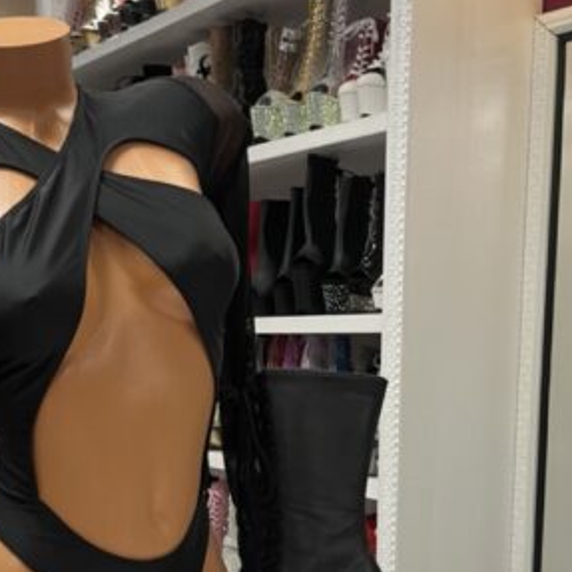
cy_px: 417
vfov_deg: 34.7
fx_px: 897
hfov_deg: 34.5
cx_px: 136
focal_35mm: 48
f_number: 1.6
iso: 125
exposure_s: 1/60
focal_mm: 5.1
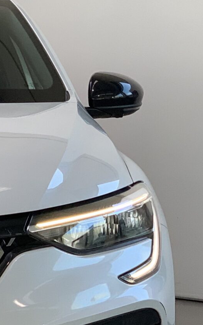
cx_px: -157
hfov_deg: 7.5
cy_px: 221
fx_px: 1496
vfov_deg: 12.4
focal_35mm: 169
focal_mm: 6
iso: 80
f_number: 2.4
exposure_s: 1/122
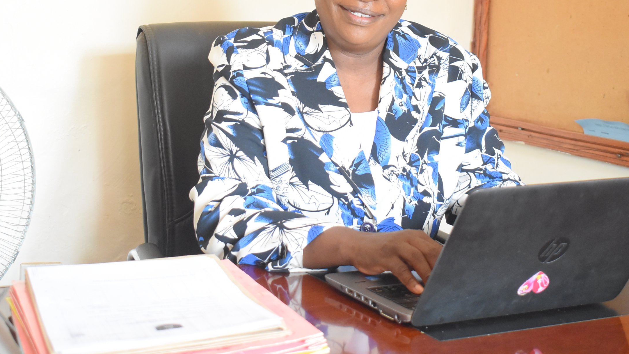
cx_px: 345
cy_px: 113
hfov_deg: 28.6
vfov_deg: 16.3
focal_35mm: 74
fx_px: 1234
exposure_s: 1/60
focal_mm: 34
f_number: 4.5
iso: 2500
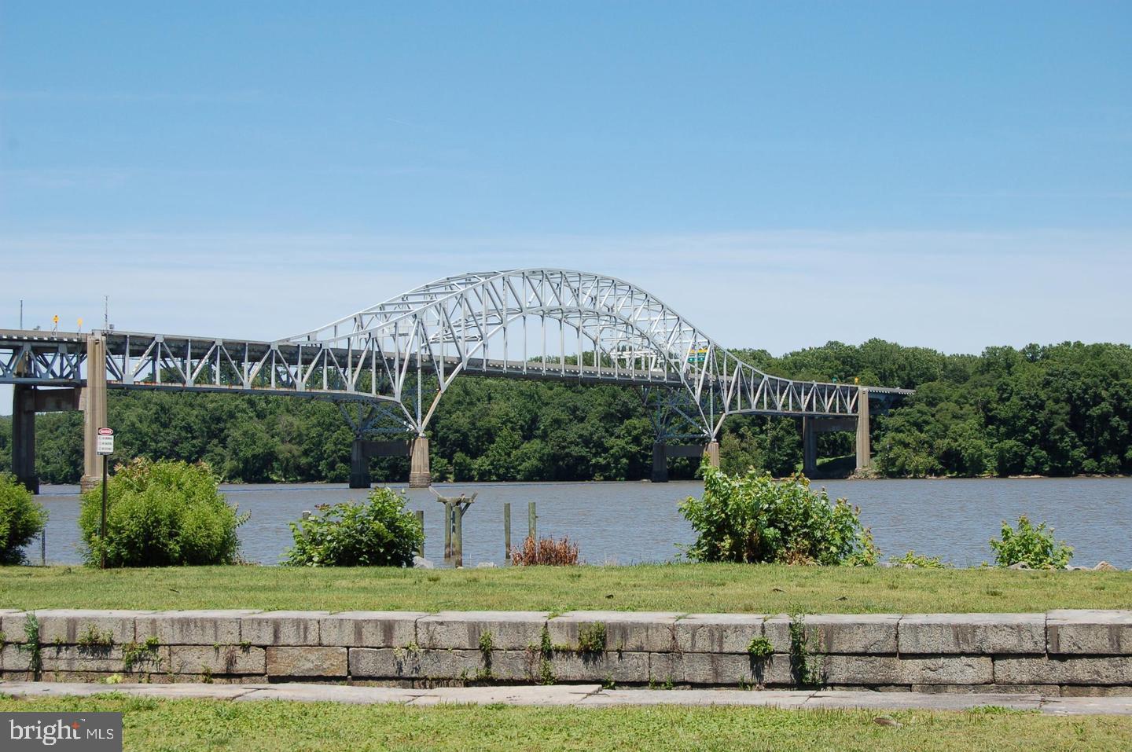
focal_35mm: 68
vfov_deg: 20.1
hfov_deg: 29.9
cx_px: 566
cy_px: 376
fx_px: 2120
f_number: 9
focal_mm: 45
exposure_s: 1/320
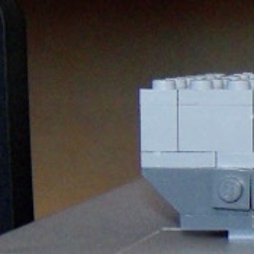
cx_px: 592
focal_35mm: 159
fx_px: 1320
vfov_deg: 10.9
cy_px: 234
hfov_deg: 9.8
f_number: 3.5
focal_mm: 6.2
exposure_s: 1/30
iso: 200
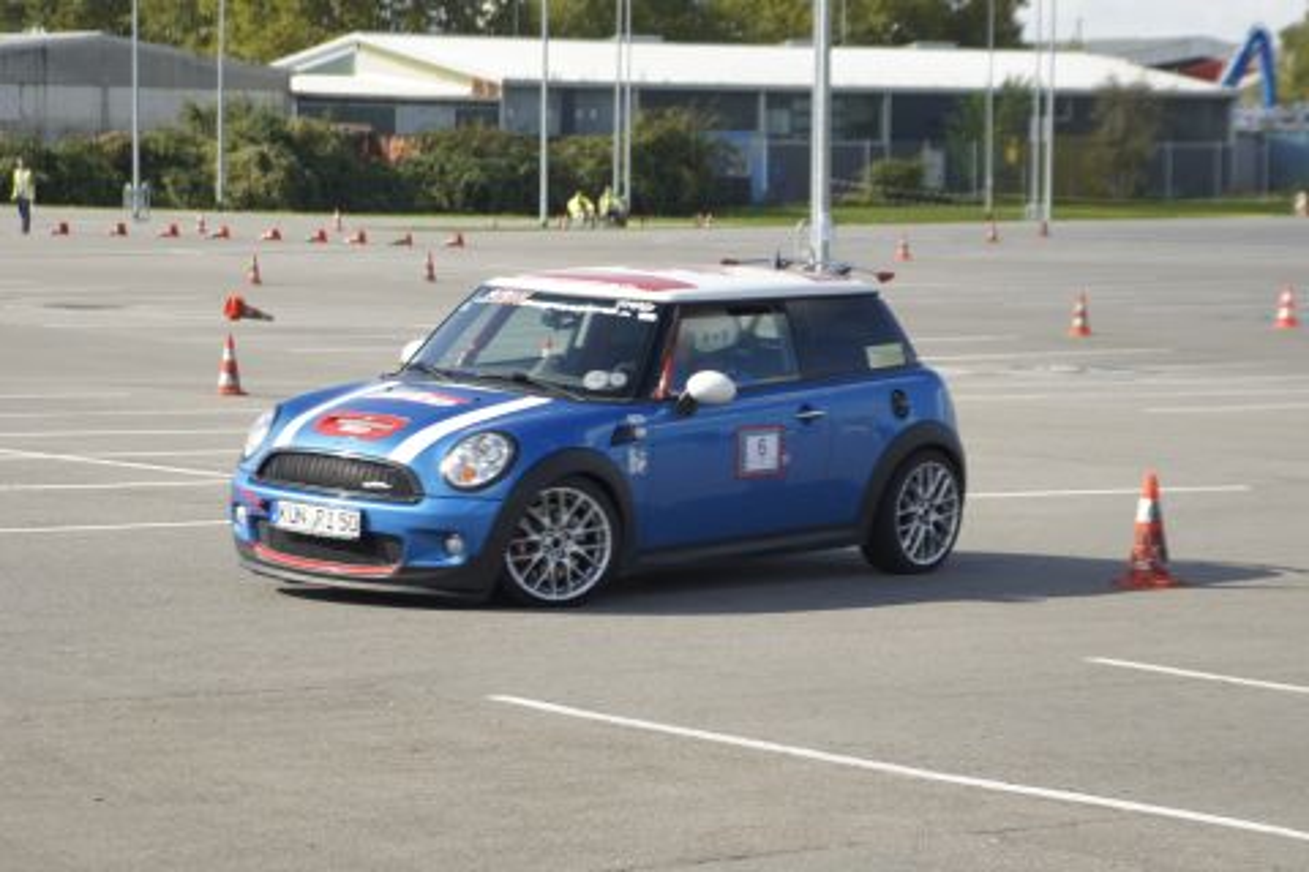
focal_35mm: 120
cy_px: 436
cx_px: 654
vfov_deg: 11.4
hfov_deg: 17.1
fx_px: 4363
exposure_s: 1/500
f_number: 6.3
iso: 200
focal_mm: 80
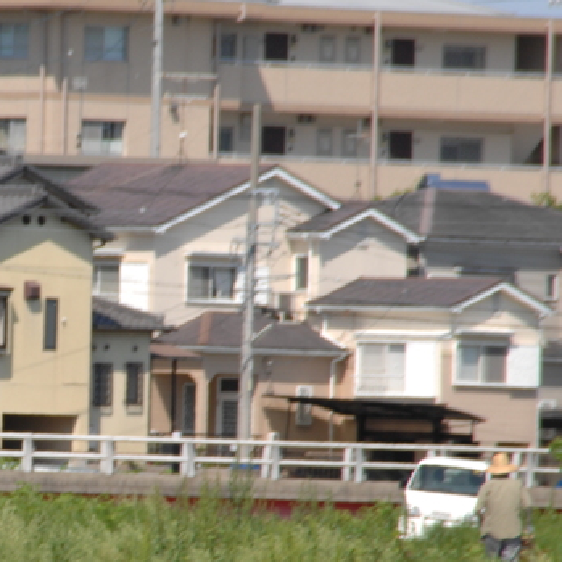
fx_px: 13739
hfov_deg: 2.3
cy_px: 353
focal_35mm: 748
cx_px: -43
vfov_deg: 2.3
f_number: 10
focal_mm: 200
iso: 200
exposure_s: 1/500
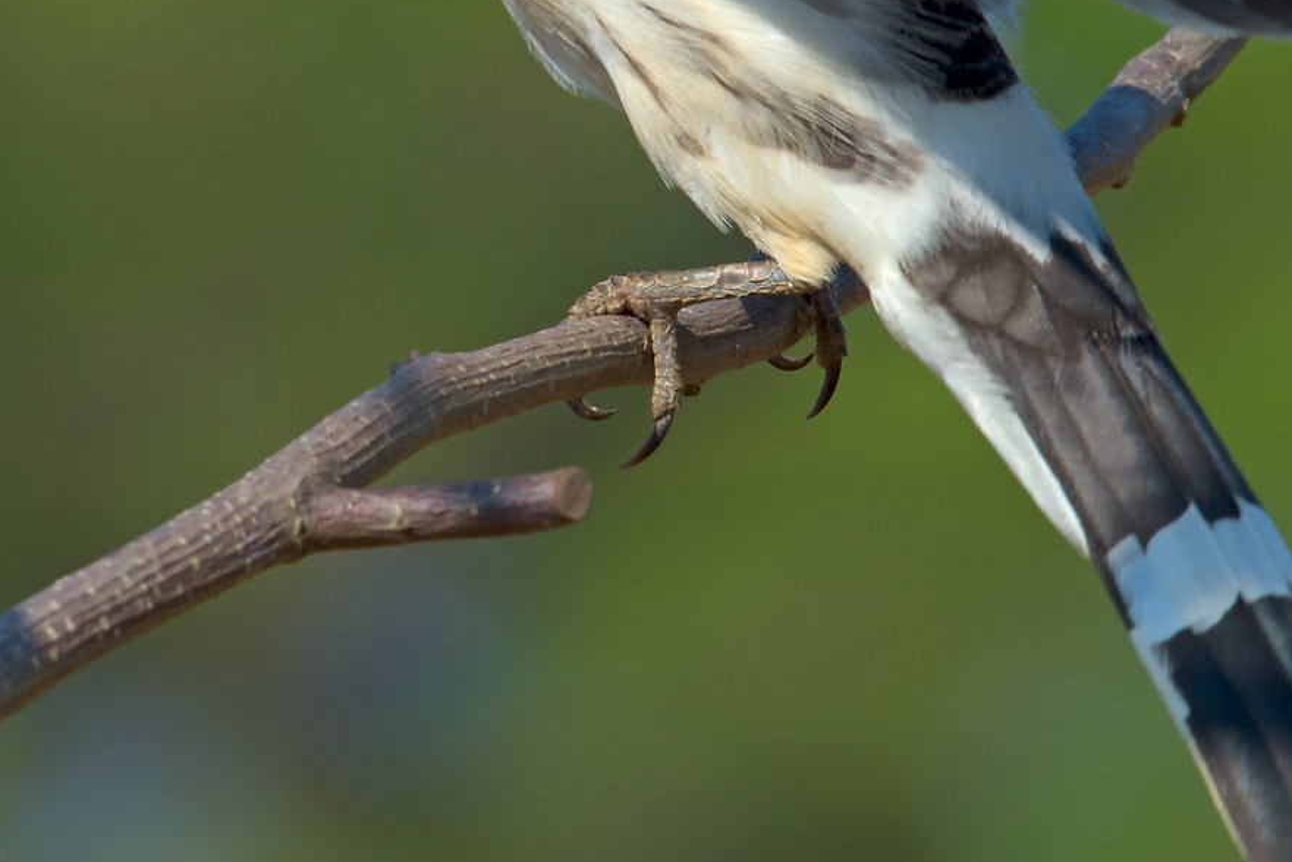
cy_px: 134
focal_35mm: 817
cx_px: 349
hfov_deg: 2.5
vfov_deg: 1.7
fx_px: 29329
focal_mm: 300
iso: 320
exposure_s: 1/500
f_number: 11
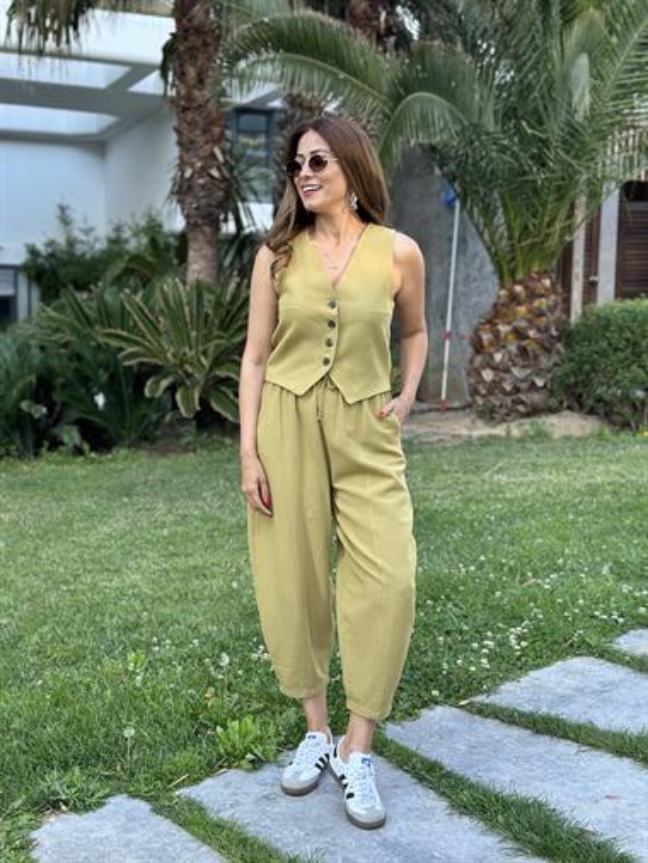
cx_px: 324
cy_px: 432
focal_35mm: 48
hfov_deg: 30.3
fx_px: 1197
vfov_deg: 39.6
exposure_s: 1/223
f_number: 1.78
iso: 80
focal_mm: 6.86
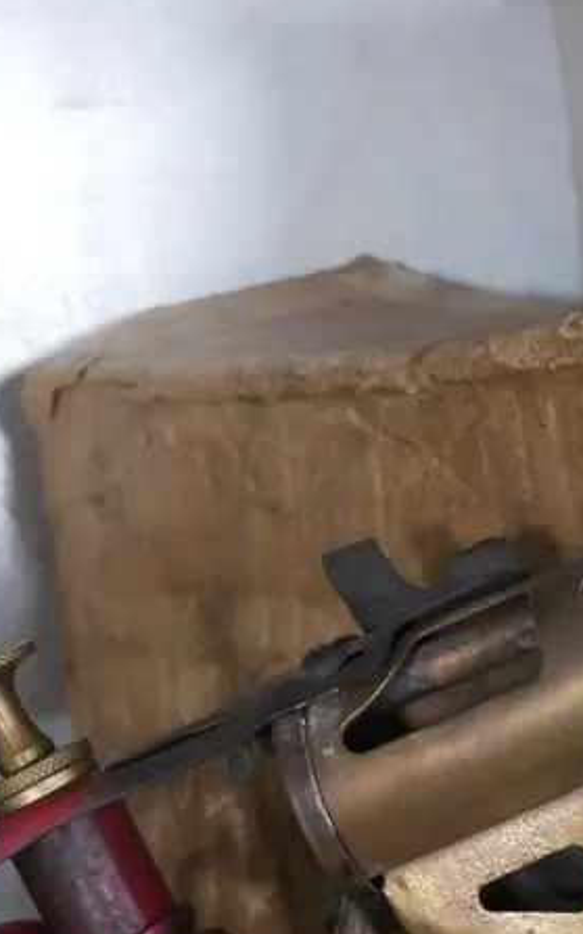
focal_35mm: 107
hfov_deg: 12.1
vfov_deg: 19.1
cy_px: 859
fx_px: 2723
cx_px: 574
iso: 3200
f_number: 4.7
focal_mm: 22
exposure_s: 1/60
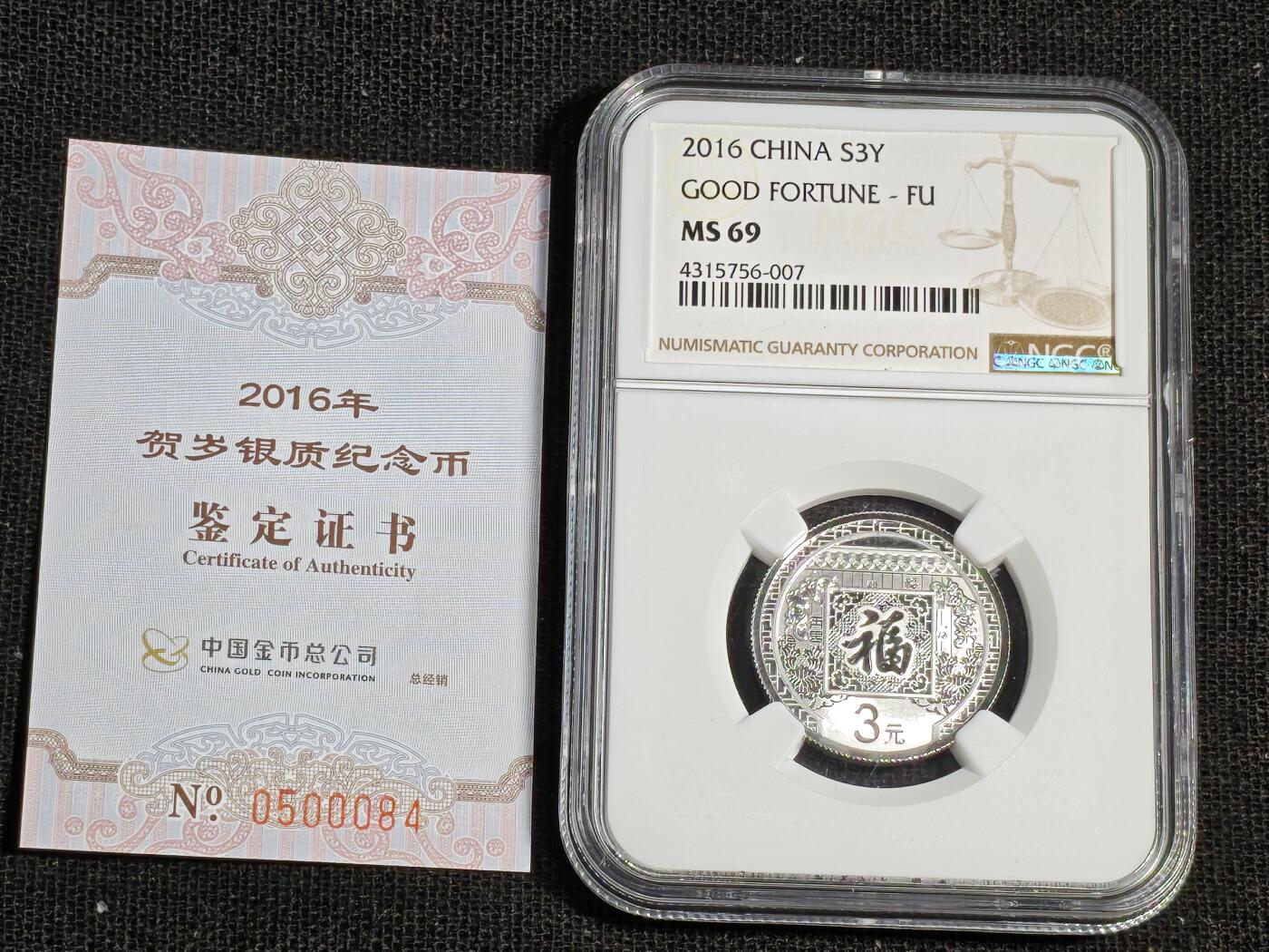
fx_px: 3923
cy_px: 476
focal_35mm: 107
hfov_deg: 18.4
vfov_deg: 13.8
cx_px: 634
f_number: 1.5
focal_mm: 4.94
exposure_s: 1/640
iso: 50
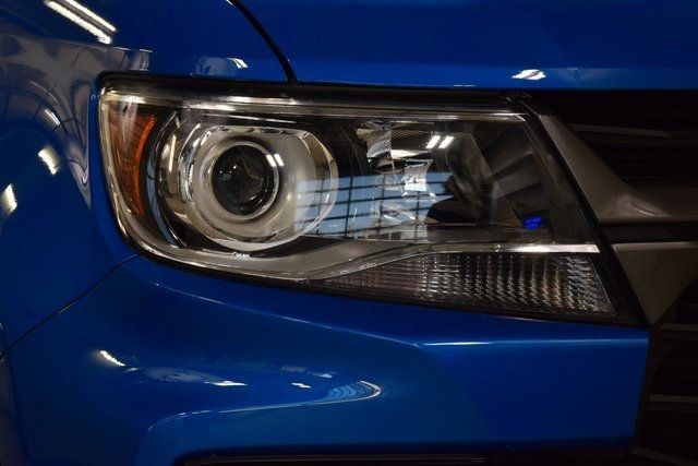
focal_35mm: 105
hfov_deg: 19.5
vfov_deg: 13.0
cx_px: 349
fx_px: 2036
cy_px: 233
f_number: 9
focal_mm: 70
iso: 1600
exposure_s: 1/125
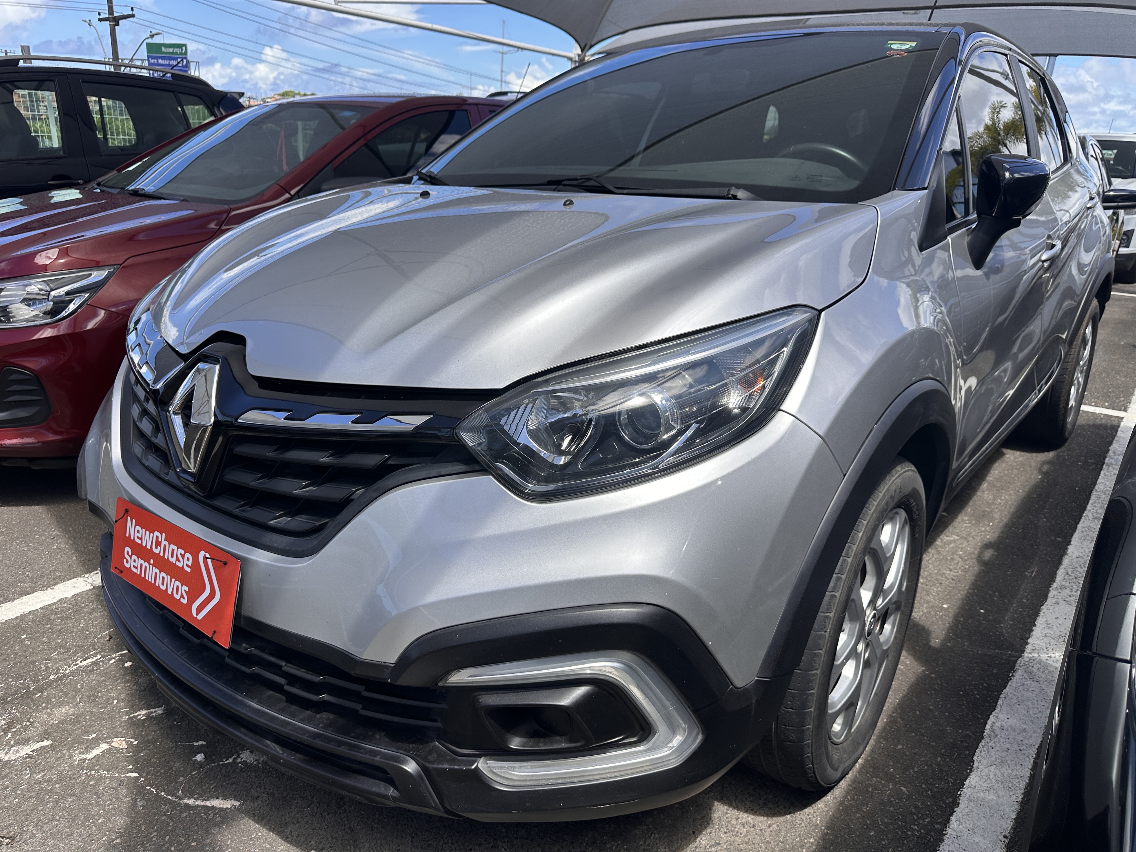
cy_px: 426
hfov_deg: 71.6
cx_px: 568
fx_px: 788
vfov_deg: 56.8
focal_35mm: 24
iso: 80
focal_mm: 6.86
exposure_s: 1/2299
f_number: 1.78
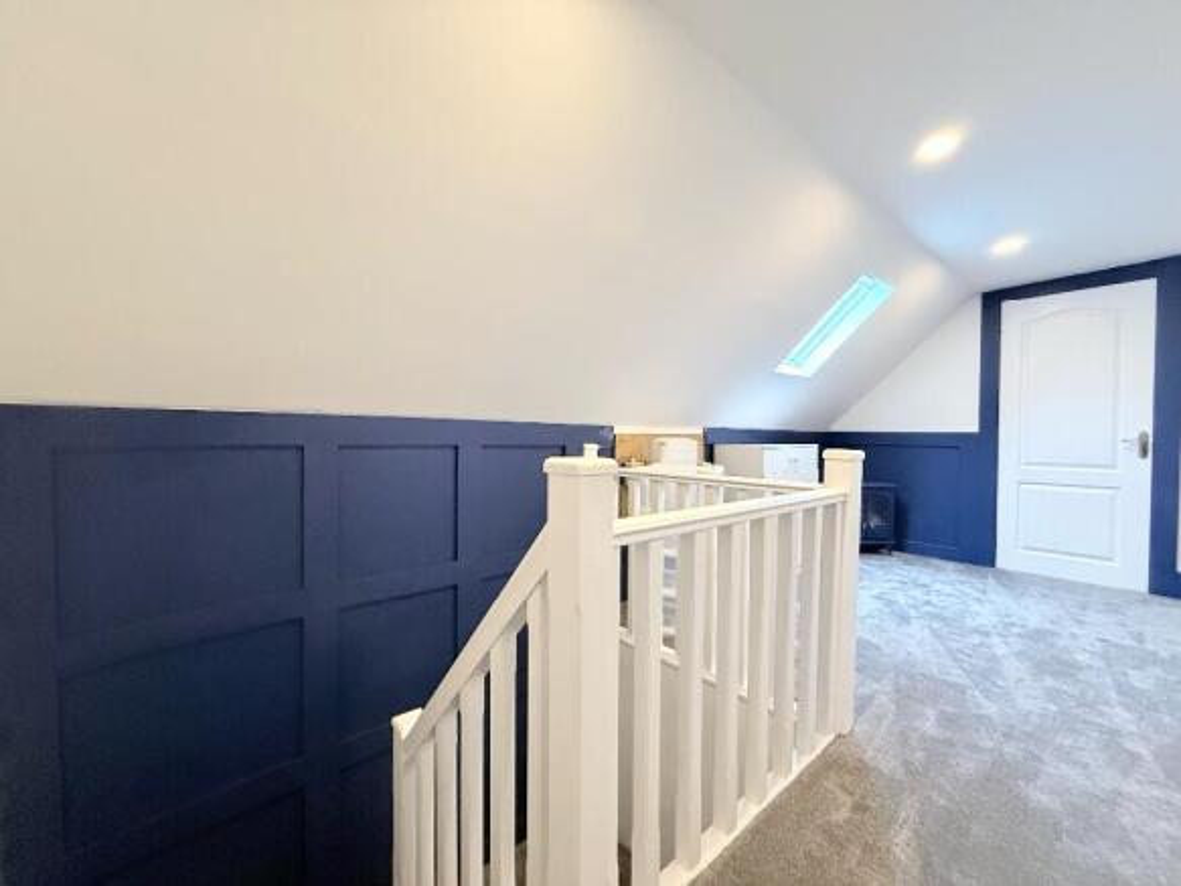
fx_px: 478
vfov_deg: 85.7
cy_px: 443
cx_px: 590
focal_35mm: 14
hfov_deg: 102.1
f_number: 2.2
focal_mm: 2.22
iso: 800
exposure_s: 1/59
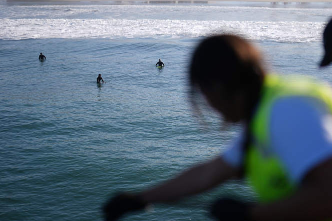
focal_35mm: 77
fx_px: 710
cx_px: 188
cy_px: 71
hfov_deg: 26.3
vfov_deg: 17.7
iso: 125
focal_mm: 50
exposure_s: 1/16000
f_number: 1.2
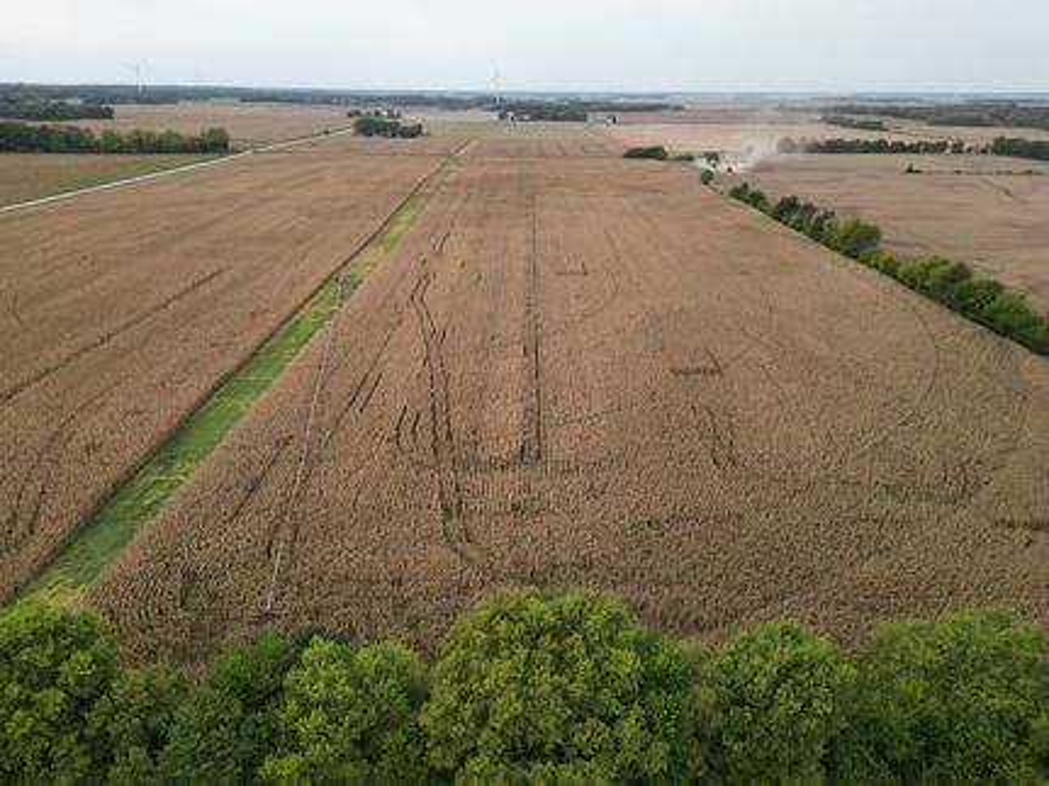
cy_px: 393
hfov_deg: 71.6
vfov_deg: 56.8
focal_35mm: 24
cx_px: 524
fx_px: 727
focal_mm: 6.72
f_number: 1.7
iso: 200
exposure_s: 1/2000
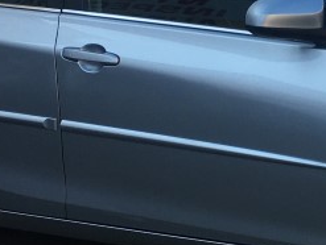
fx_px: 1132
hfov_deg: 16.2
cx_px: 301
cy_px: 83
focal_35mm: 120
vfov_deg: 12.4
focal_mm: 4.15
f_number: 2.2
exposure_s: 1/475
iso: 25
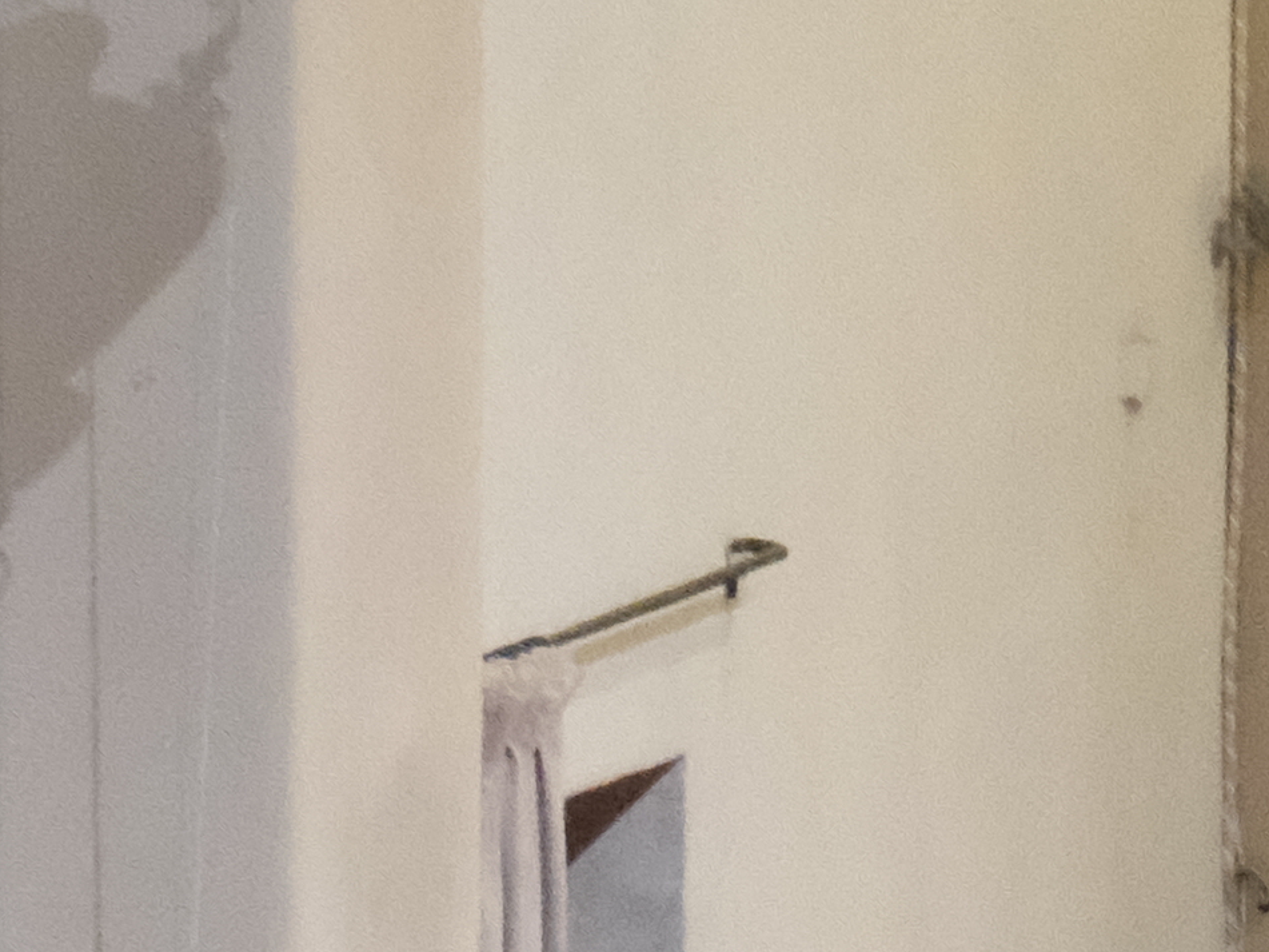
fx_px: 27748
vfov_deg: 2.0
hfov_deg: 2.6
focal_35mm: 757
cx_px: 2673
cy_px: 2176
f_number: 4
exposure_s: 1/250
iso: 12800
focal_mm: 80
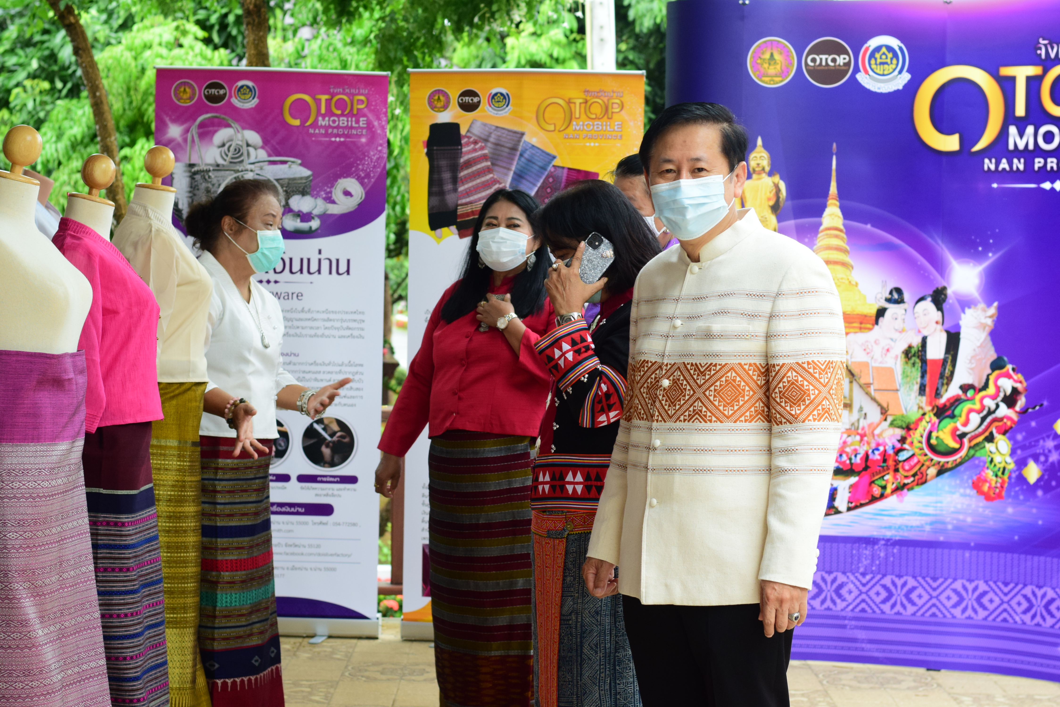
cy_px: 354
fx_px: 2209
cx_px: 530
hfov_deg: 27.0
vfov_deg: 18.2
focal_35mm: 75
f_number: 5
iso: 800
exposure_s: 1/160
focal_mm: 50
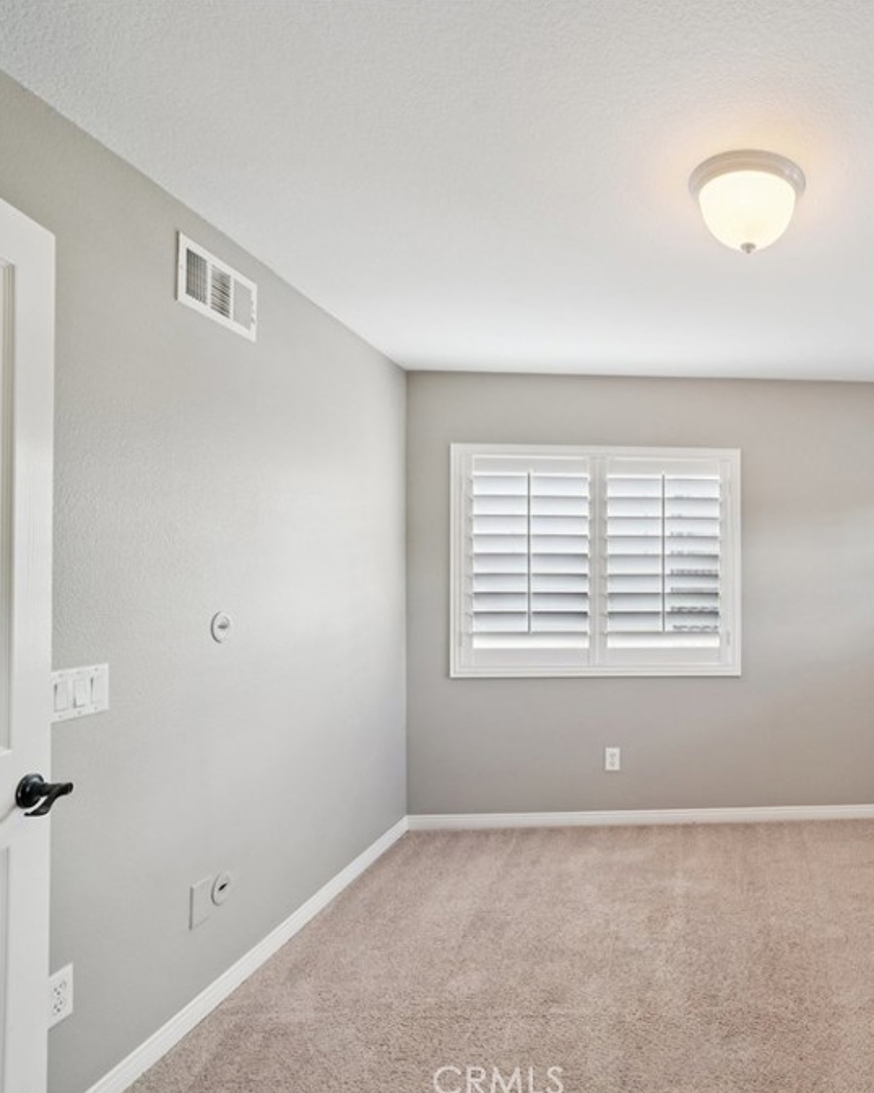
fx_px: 647
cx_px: 760
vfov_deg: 80.4
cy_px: 551
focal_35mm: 20
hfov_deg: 59.6
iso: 400
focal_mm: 14
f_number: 8
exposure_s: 1/15
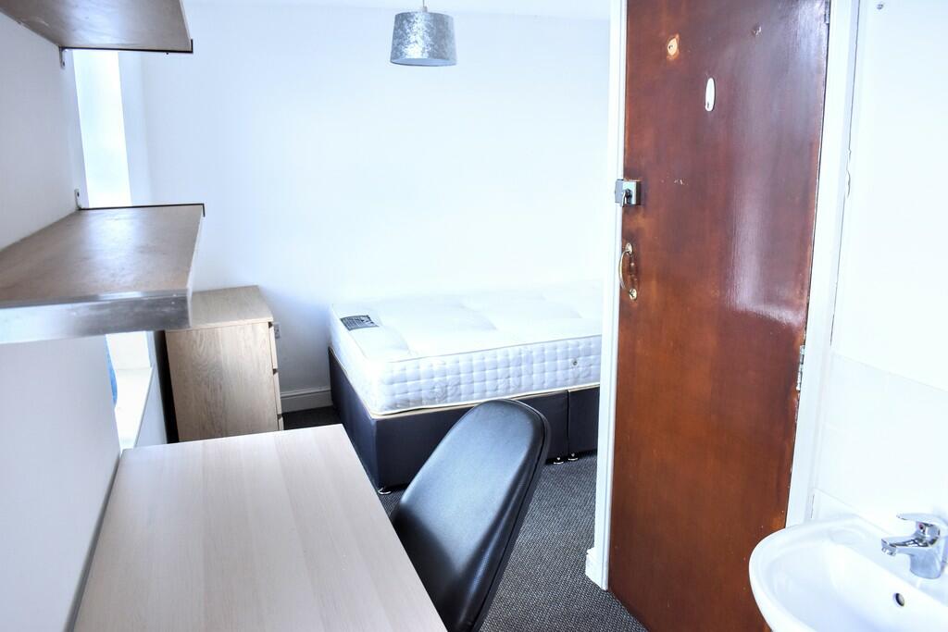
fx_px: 711
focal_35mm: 27
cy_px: 316
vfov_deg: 47.9
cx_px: 474
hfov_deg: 67.4
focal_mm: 18
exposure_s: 1/125
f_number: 5.6
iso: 400
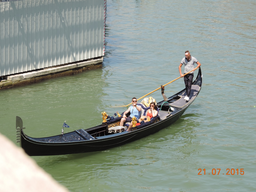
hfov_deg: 16.4
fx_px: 888
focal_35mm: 120
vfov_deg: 12.3
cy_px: 96
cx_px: 128
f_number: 4.2
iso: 80
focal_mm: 21.4
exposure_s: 1/320
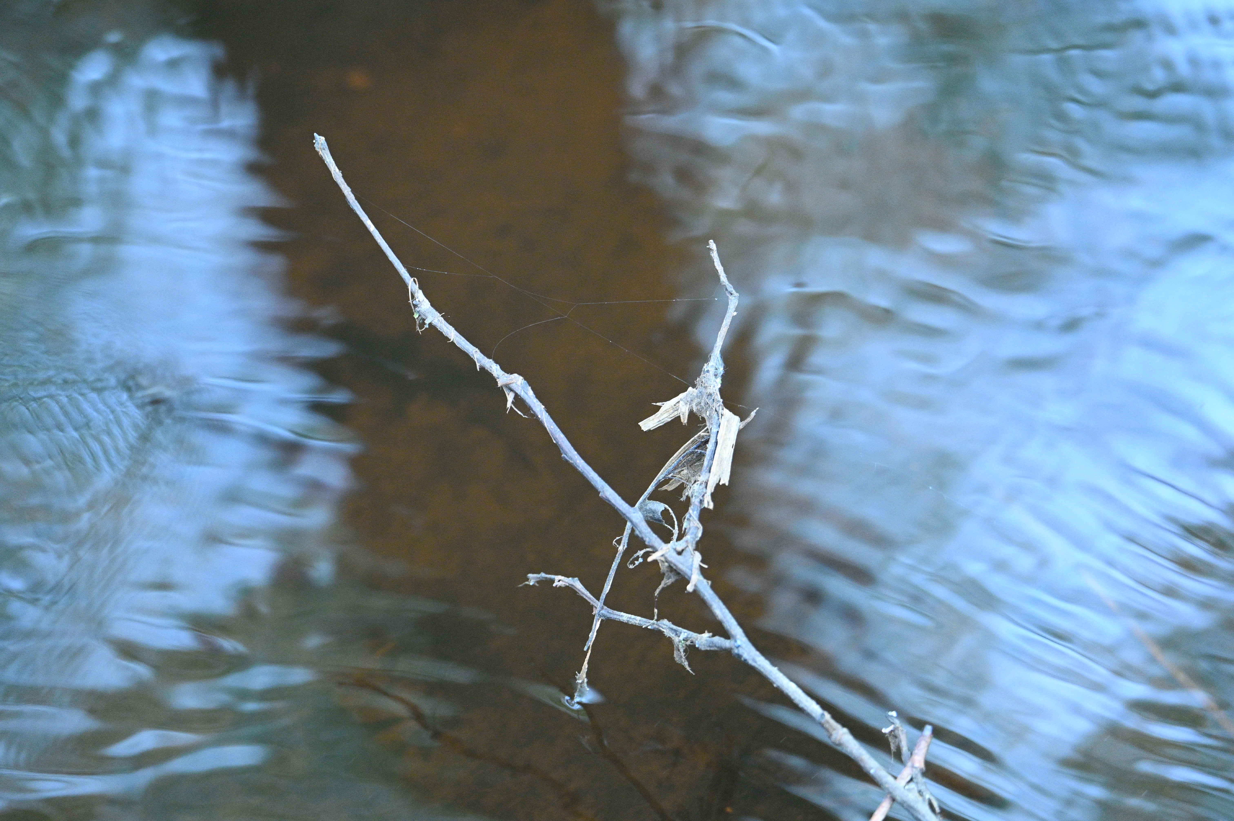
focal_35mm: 322
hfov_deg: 6.4
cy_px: 410
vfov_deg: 4.3
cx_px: 617
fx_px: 11030
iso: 5600
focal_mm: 322
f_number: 5.6
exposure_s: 1/100
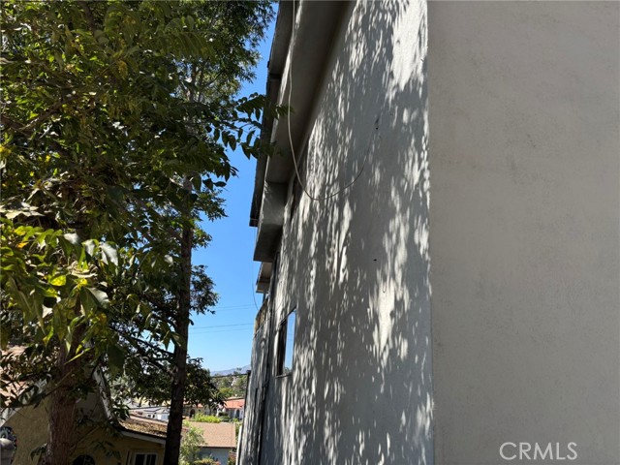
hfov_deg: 67.3
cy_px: 232
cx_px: 310
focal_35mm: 26
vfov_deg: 53.1
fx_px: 466
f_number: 1.6
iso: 50
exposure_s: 1/943
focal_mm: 5.96
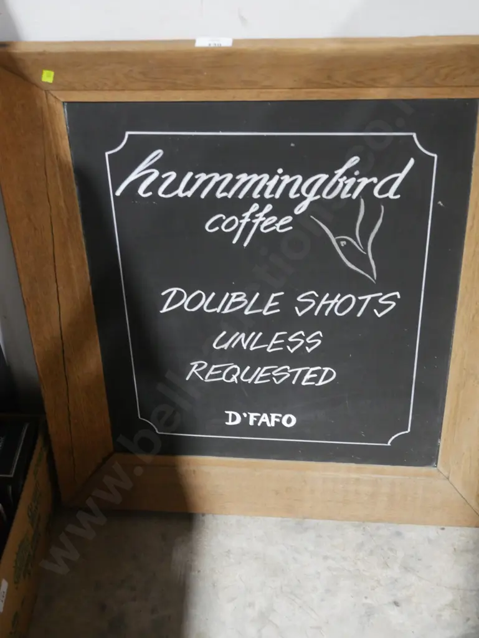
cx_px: 240
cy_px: 319
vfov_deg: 33.2
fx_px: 1069
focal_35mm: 58
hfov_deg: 25.3
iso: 3200
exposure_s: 1/60
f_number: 5.4
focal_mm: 29
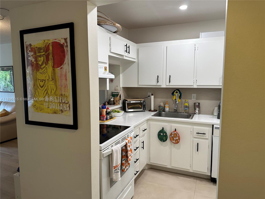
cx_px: 132
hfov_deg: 71.6
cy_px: 100
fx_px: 184
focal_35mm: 24
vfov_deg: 56.8
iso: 200
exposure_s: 1/120
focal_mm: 6.86
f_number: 1.78
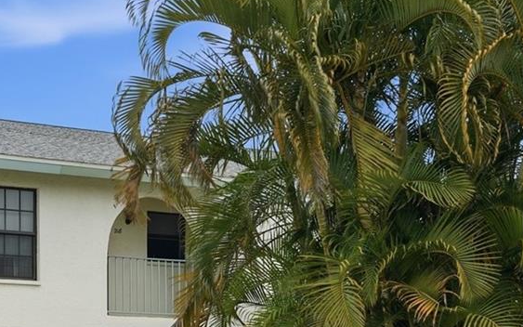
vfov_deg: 14.9
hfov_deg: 23.4
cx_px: -19
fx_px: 1197
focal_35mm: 84
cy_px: 415
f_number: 9
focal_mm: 29
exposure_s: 1/160
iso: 200
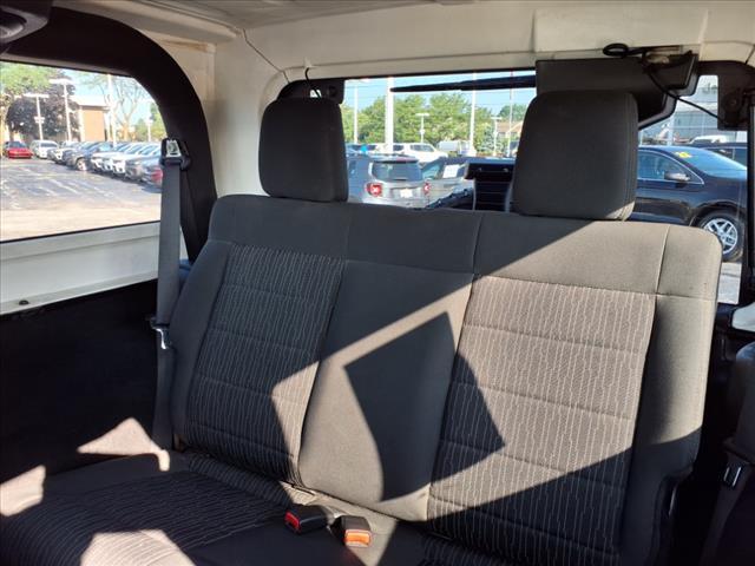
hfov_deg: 65.3
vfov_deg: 51.4
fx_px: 589
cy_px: 283
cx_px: 378
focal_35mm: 27
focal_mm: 3.58
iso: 40
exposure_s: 1/60.2
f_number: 1.9
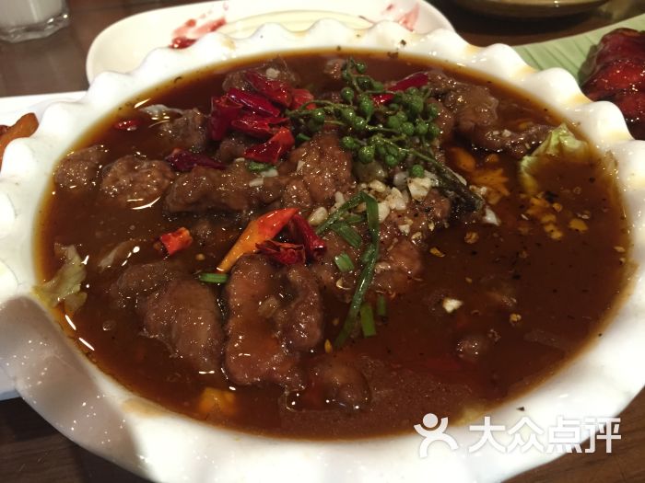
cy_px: 242
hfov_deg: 61.7
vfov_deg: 48.2
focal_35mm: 29
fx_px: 540
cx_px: 322
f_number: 2.2
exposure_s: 1/30
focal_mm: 4.15
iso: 200
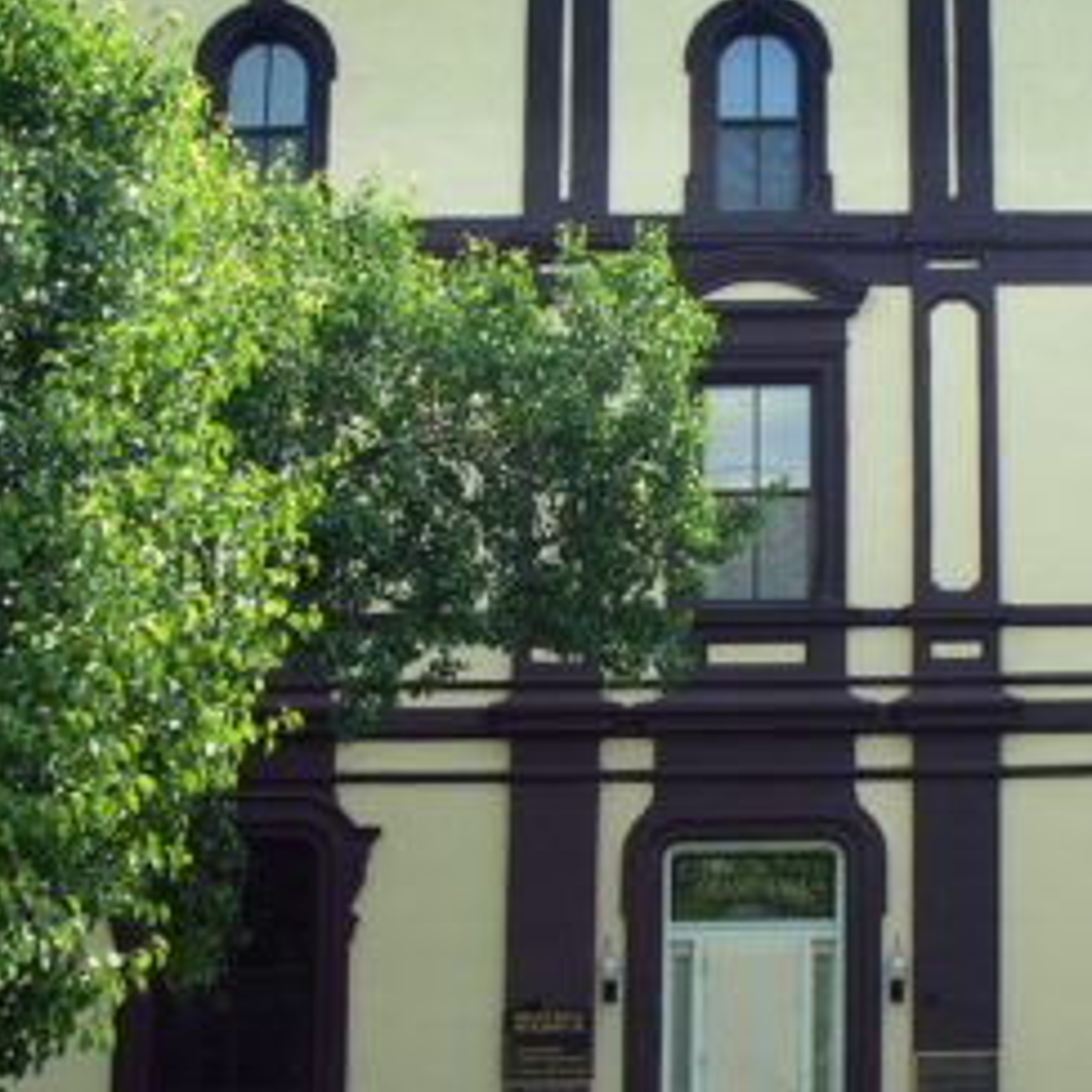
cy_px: 604
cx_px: 577
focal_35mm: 76
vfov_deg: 22.8
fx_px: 2712
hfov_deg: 22.8
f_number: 4.5
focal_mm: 8.9
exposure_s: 1/103
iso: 100
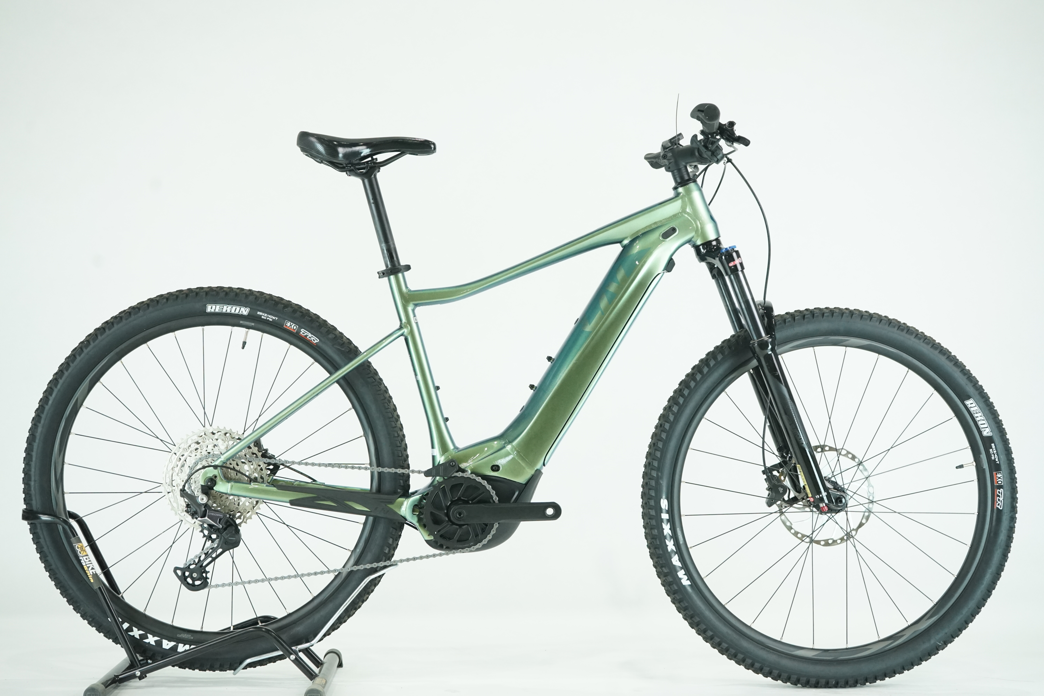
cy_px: 348
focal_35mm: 54
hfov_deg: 36.9
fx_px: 1566
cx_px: 522
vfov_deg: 25.1
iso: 2500
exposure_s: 1/200
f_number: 6.3
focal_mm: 54
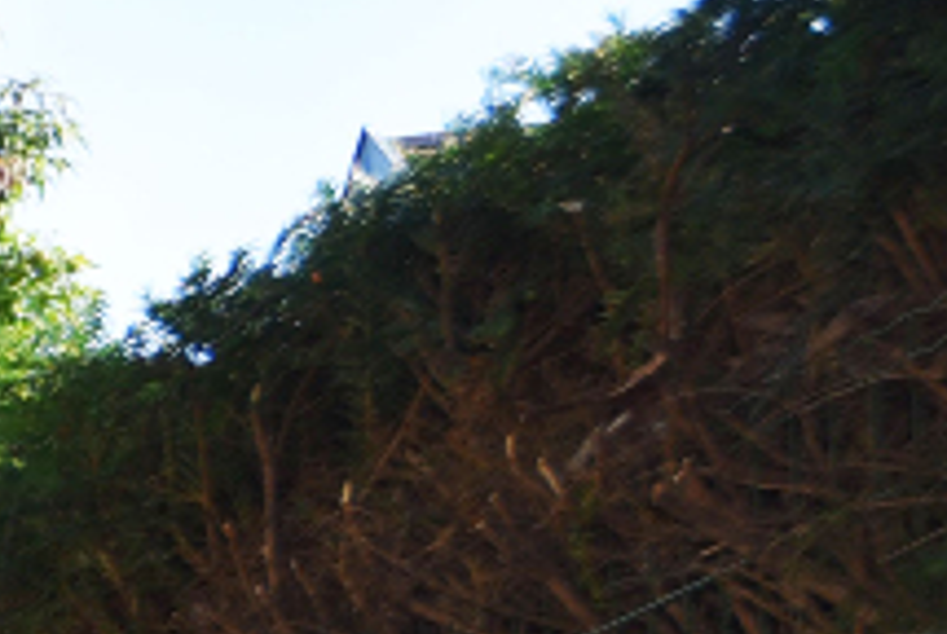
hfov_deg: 6.6
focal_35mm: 263
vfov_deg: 5.0
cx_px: -2561
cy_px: 1735
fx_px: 6928
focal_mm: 35
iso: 100
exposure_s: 1/200
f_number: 7.1
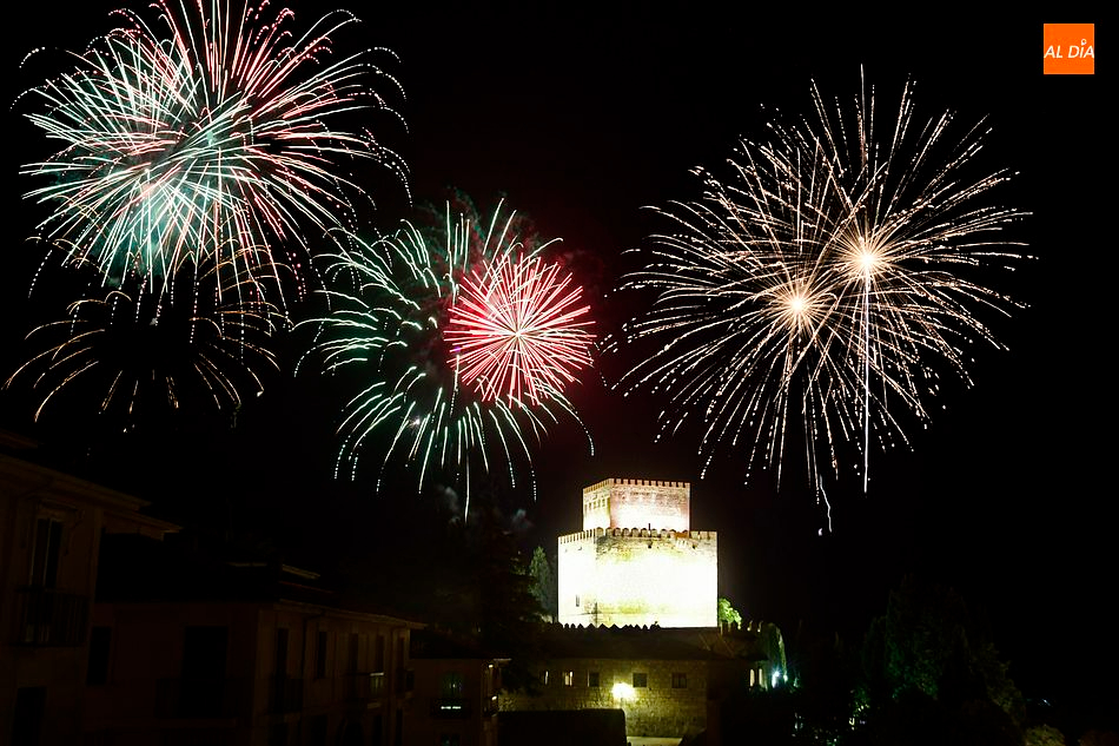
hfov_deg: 46.4
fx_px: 1305
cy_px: 373
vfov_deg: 31.9
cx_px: 560
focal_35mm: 42
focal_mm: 42
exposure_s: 3
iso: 400
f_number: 8
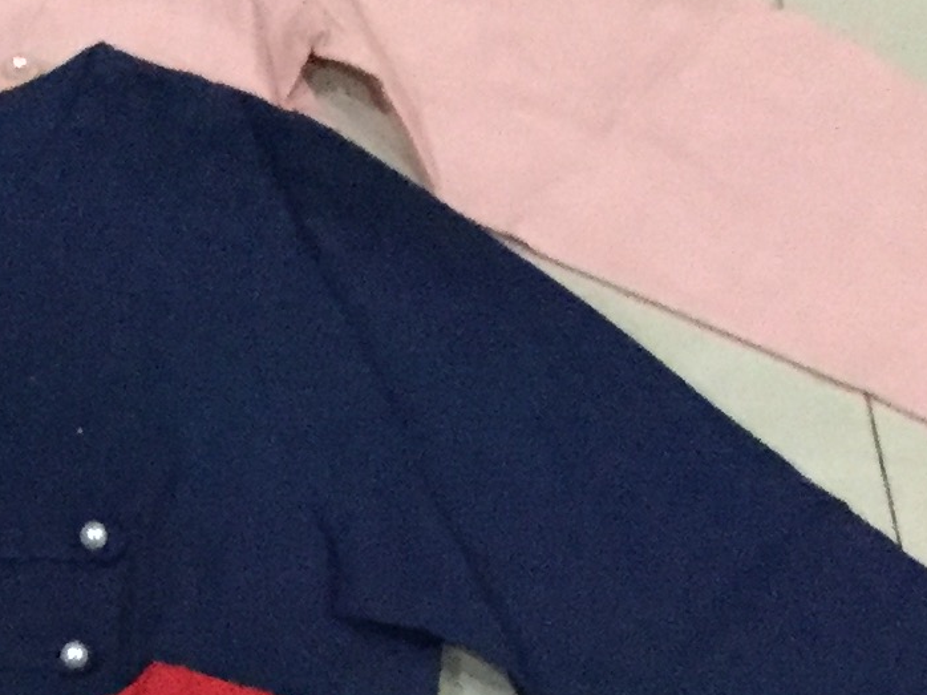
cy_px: 1043
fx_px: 3882
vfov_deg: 9.9
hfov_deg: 13.1
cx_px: -299
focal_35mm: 145
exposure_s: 1/17
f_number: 2.4
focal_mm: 3.3
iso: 640
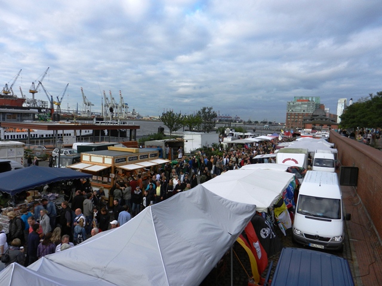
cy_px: 143
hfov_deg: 69.4
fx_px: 276
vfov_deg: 54.9
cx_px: 191
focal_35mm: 25
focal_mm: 4.5
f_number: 3.5
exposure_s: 1/800
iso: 160
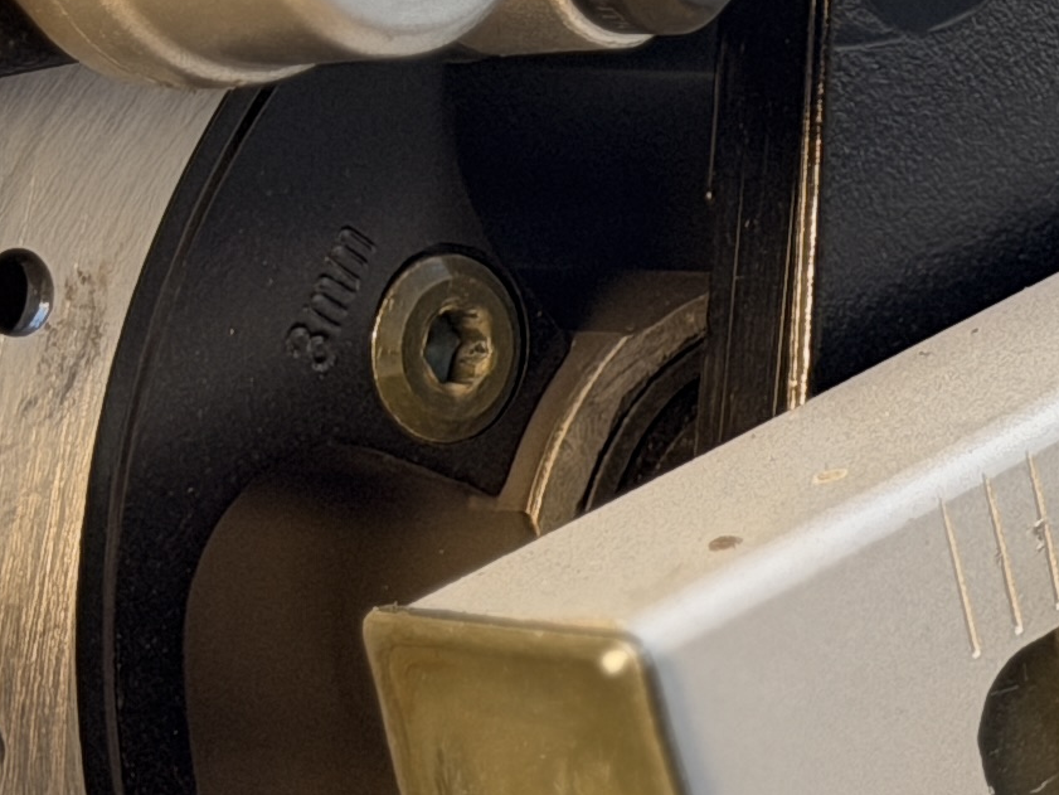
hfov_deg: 8.4
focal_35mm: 230
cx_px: 1510
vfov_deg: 6.5
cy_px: 105
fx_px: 7037
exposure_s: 1/195
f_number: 1.78
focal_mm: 6.76
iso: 64
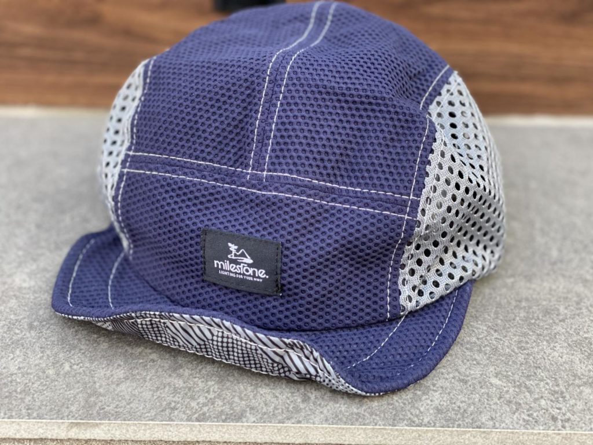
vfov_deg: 28.0
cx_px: 296
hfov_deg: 36.8
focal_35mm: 52
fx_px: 891
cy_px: 222
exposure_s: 1/122
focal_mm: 6
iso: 125
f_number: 2
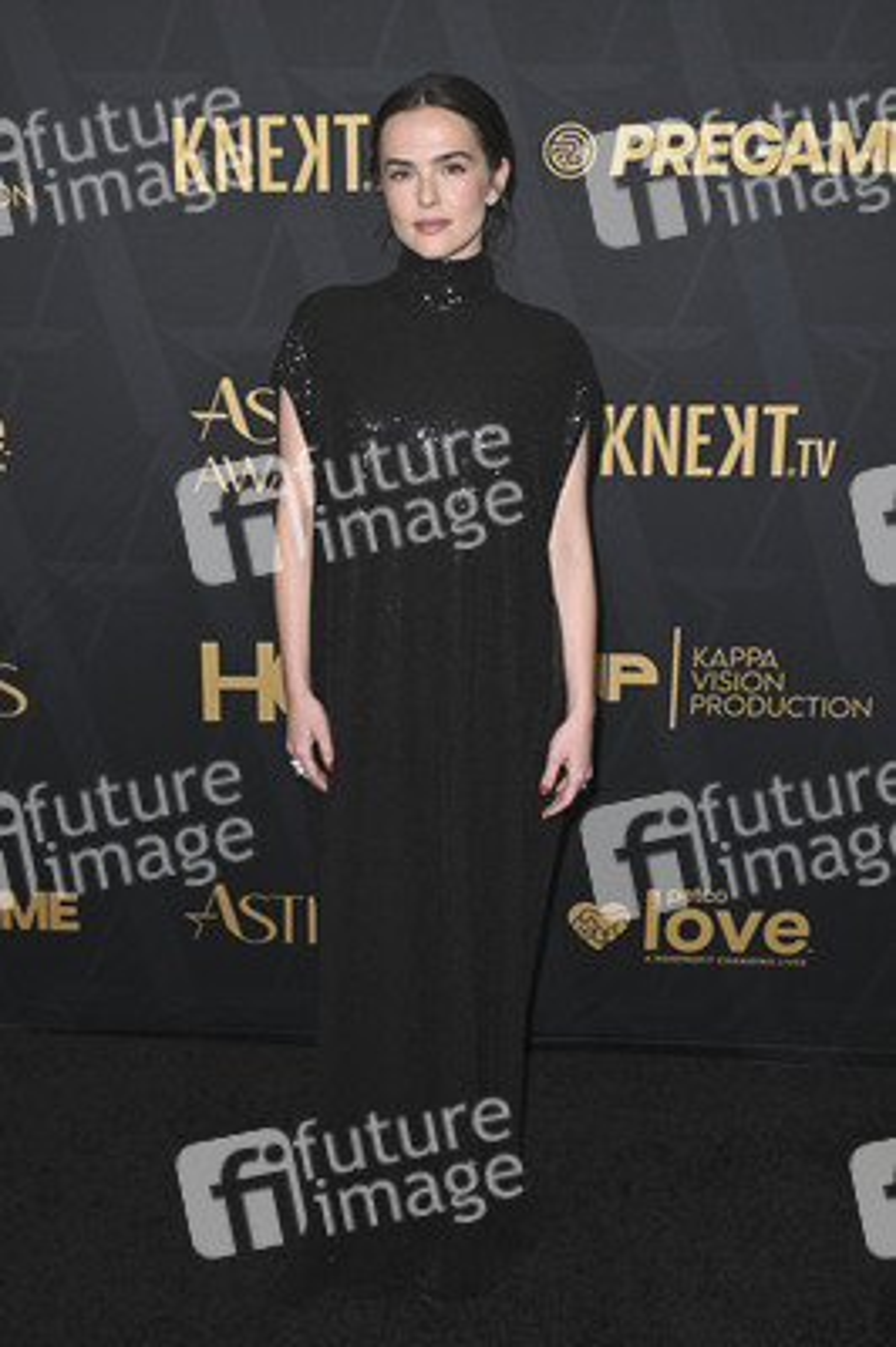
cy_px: 674
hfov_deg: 37.8
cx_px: 448
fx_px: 1309
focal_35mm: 35
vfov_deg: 54.5
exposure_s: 1/320
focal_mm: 35
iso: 2000
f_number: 5.6
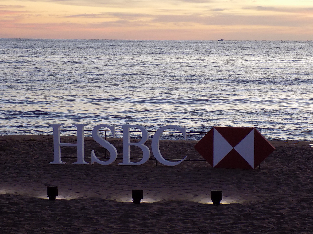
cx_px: 156
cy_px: 117
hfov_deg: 20.2
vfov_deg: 15.2
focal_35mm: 97
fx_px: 877
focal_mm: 17.2
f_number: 4.6
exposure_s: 1/30
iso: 280
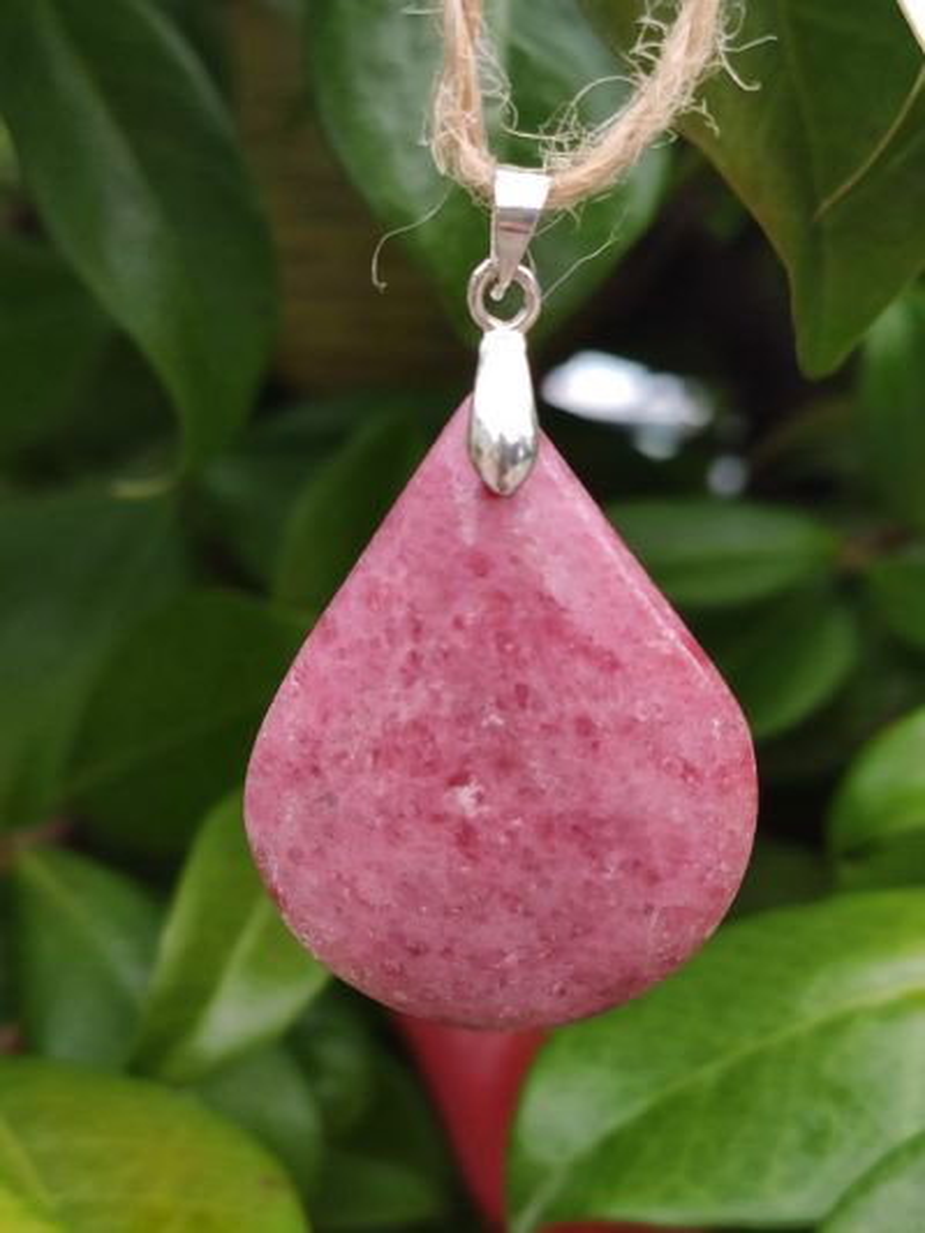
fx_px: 926
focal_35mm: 26
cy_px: 616
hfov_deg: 53.1
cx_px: 462
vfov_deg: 67.3
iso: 112
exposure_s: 1/102
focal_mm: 4.77
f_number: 1.75
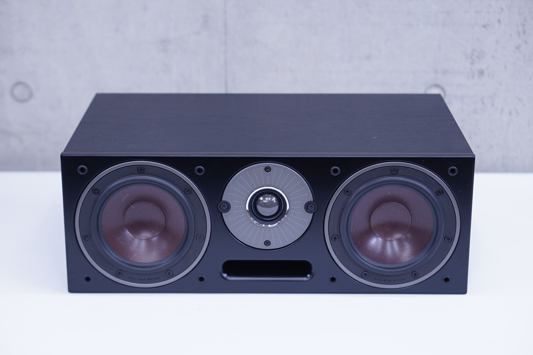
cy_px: 178
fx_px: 1109
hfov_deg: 27.0
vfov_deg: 18.1
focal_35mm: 75
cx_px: 266
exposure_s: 1/60
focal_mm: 50
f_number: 2.8
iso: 160
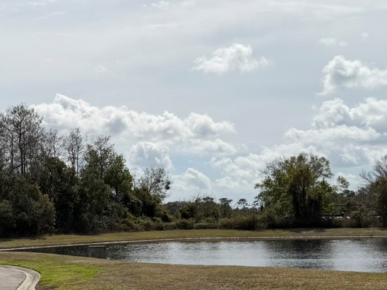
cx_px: 24
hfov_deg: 29.6
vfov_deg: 23.5
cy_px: 206
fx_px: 694
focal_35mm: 62
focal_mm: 6.76
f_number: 1.78
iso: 80
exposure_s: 1/17544
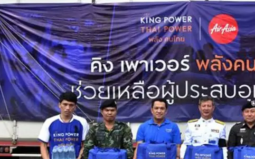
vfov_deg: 24.8
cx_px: 204
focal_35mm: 51
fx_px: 354
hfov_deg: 38.1
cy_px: 133
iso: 400
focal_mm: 31
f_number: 4.5
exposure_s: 1/1250
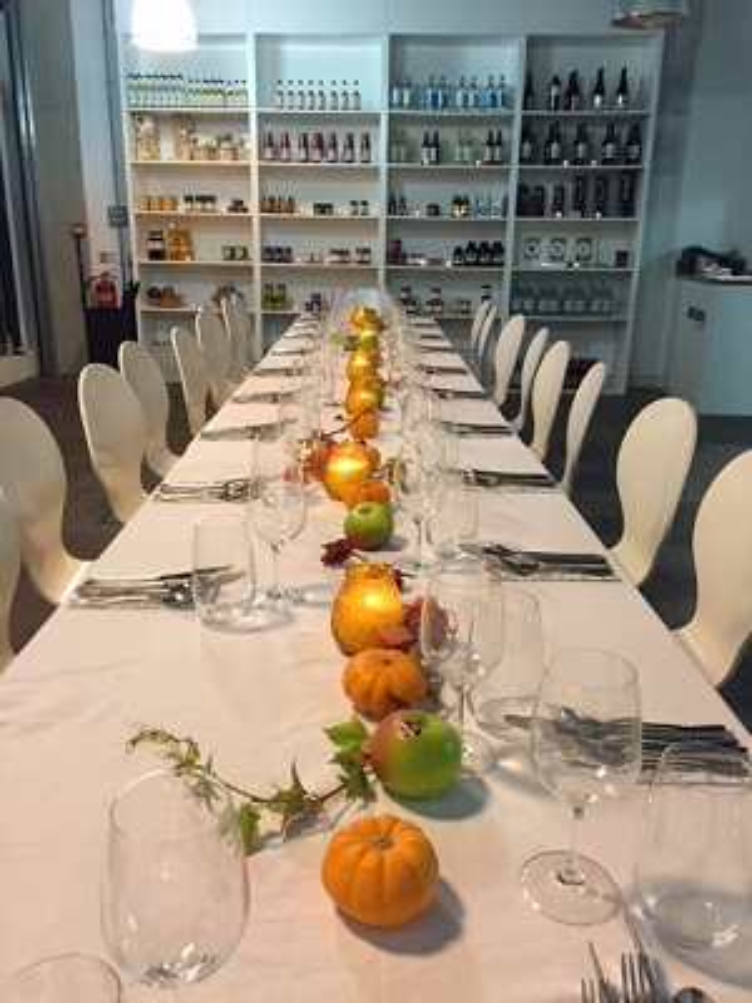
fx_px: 840
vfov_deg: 61.7
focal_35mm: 29
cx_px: 376
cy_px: 502
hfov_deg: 48.2
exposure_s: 1/30
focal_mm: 4.15
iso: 160
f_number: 2.2
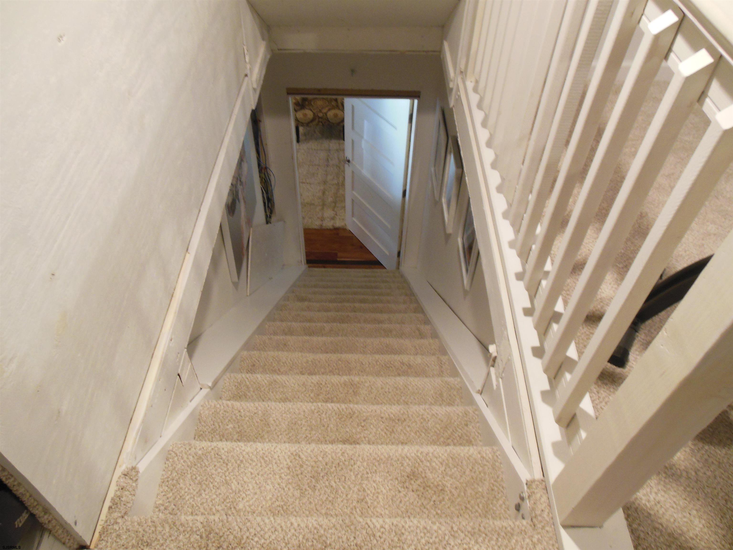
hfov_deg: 69.4
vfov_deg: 54.9
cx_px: 366
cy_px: 275
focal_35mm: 25
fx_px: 529
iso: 320
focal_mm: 4.5
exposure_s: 1/30
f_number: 3.2
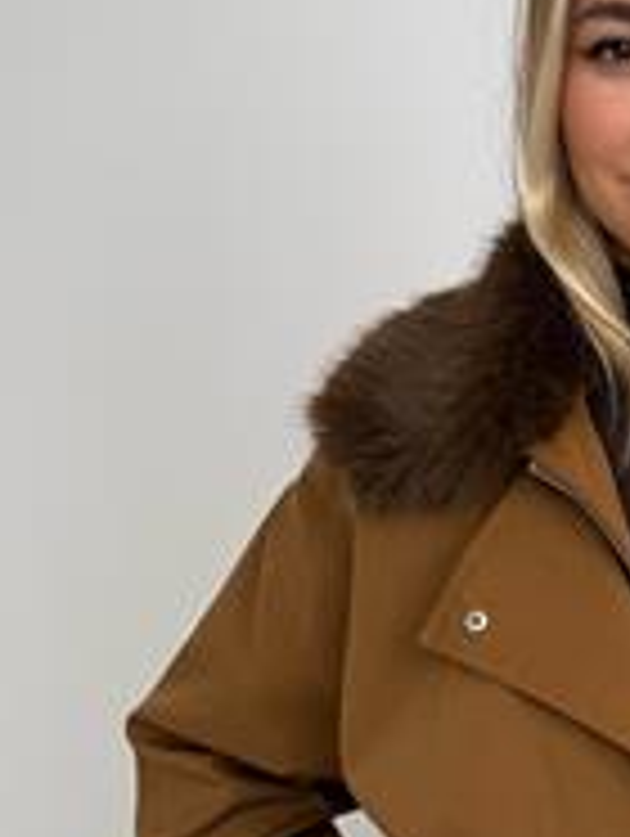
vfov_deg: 31.8
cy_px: 580
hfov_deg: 23.4
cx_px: 639
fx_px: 1453
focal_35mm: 60
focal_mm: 6.76
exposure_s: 1/271
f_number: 1.78
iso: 64
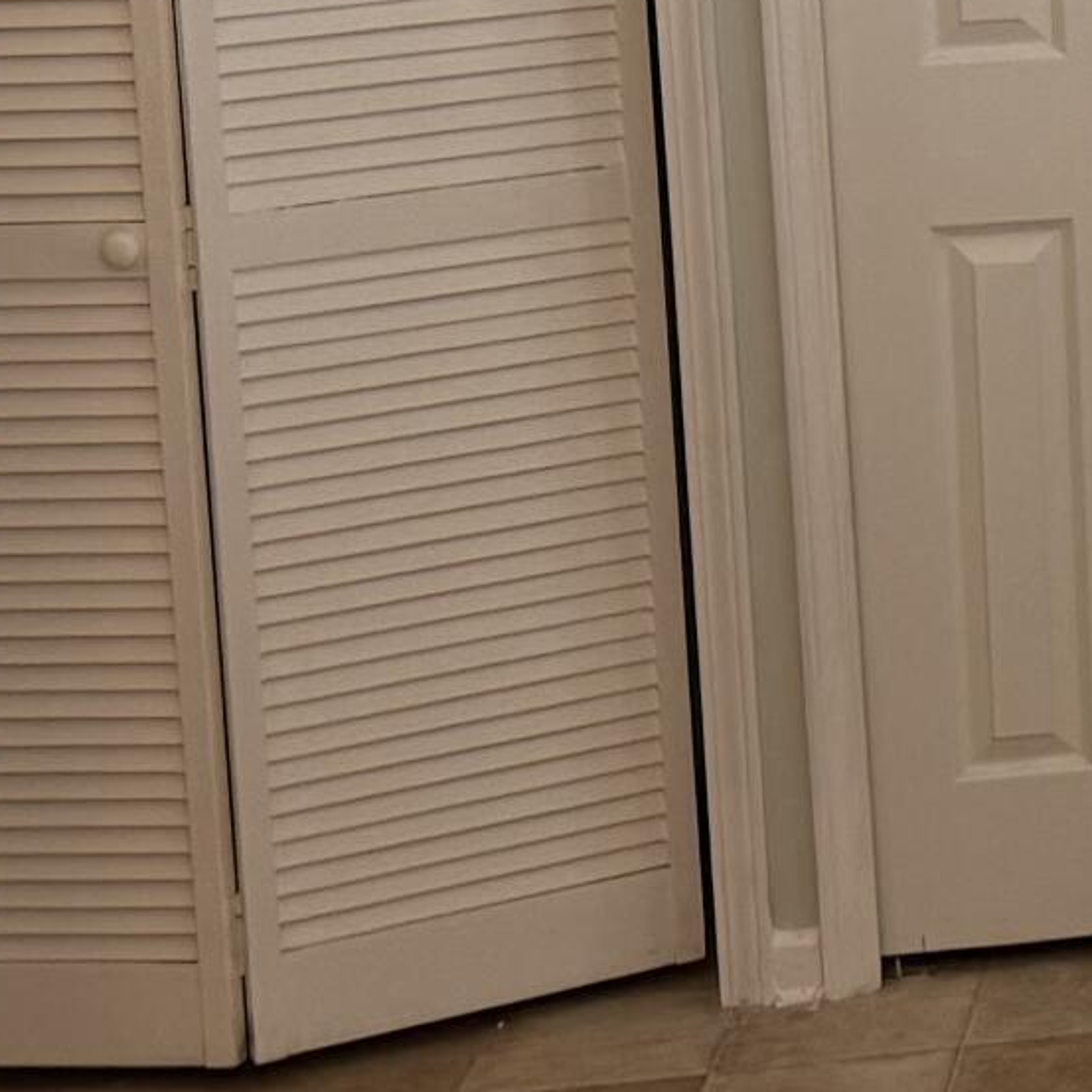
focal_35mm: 115
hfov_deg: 12.9
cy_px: -209
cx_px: 2306
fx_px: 4104
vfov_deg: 14.7
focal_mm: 6.76
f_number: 1.78
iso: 200
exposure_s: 1/121
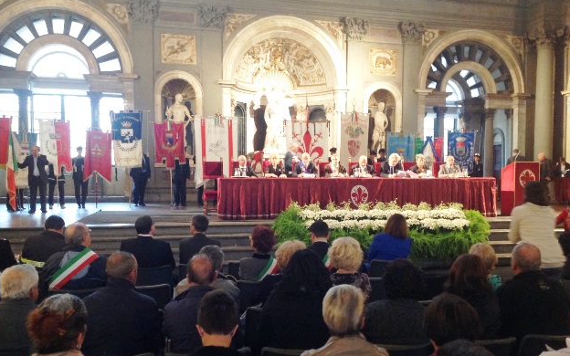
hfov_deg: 51.5
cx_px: 282
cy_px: 200
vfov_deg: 33.5
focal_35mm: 38
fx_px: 590
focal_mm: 4.28
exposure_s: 1/15
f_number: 2.4
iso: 250
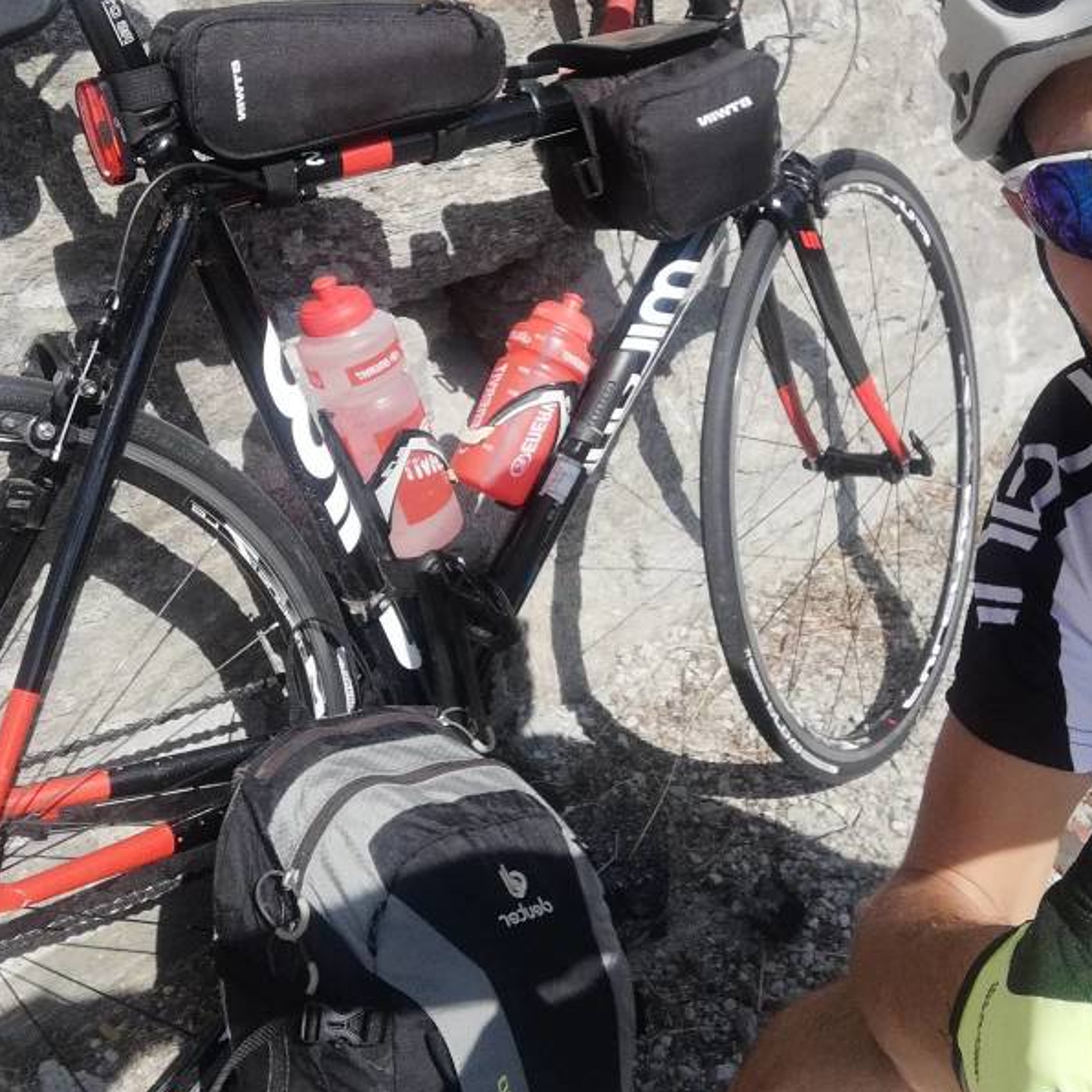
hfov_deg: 40.8
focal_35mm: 41
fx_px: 1463
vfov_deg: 40.7
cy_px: 425
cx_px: 641
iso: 50
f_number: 2
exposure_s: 1/1580
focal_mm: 2.82
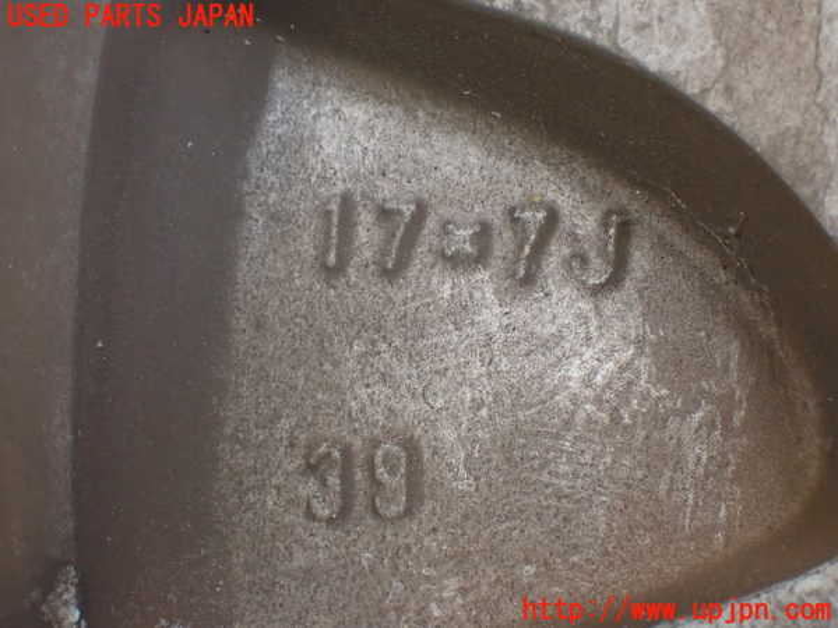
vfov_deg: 19.1
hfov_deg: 25.3
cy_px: 314
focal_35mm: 77
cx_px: 419
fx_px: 1864
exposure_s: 1/80
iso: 1000
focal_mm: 13.65
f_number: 4.1
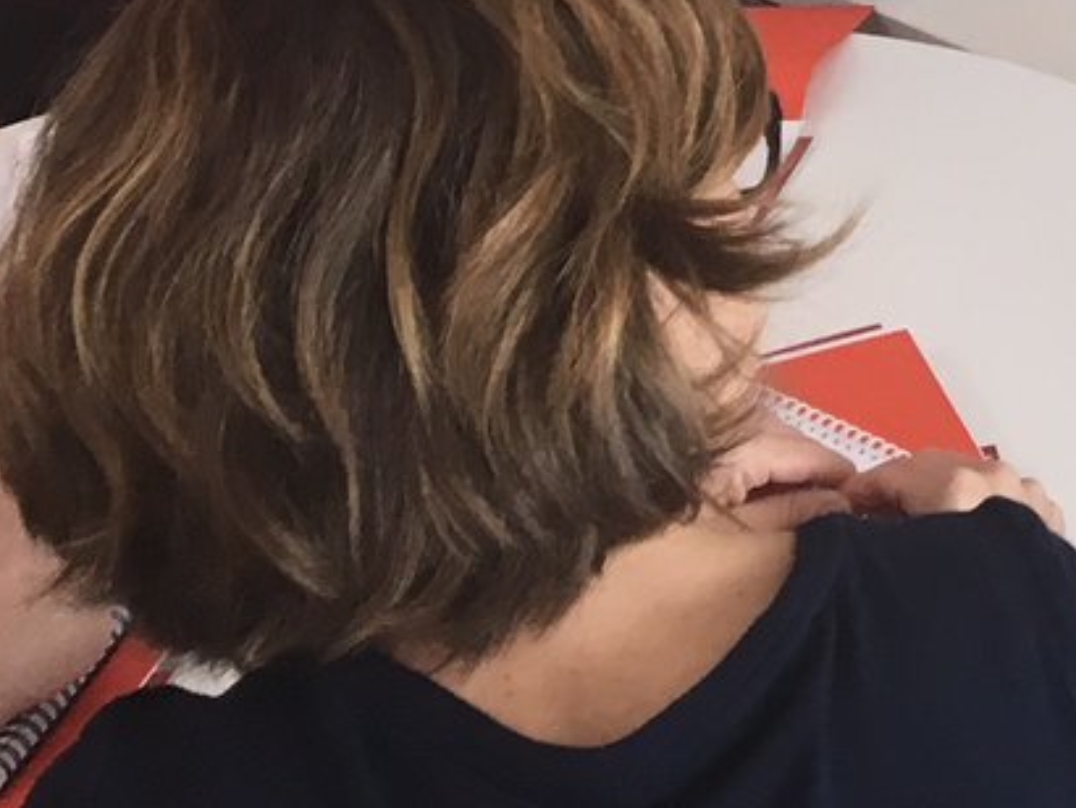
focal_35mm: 106
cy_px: -550
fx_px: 3297
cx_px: 1813
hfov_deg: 16.2
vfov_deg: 12.9
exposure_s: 1/33
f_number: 2.2
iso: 32
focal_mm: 4.15
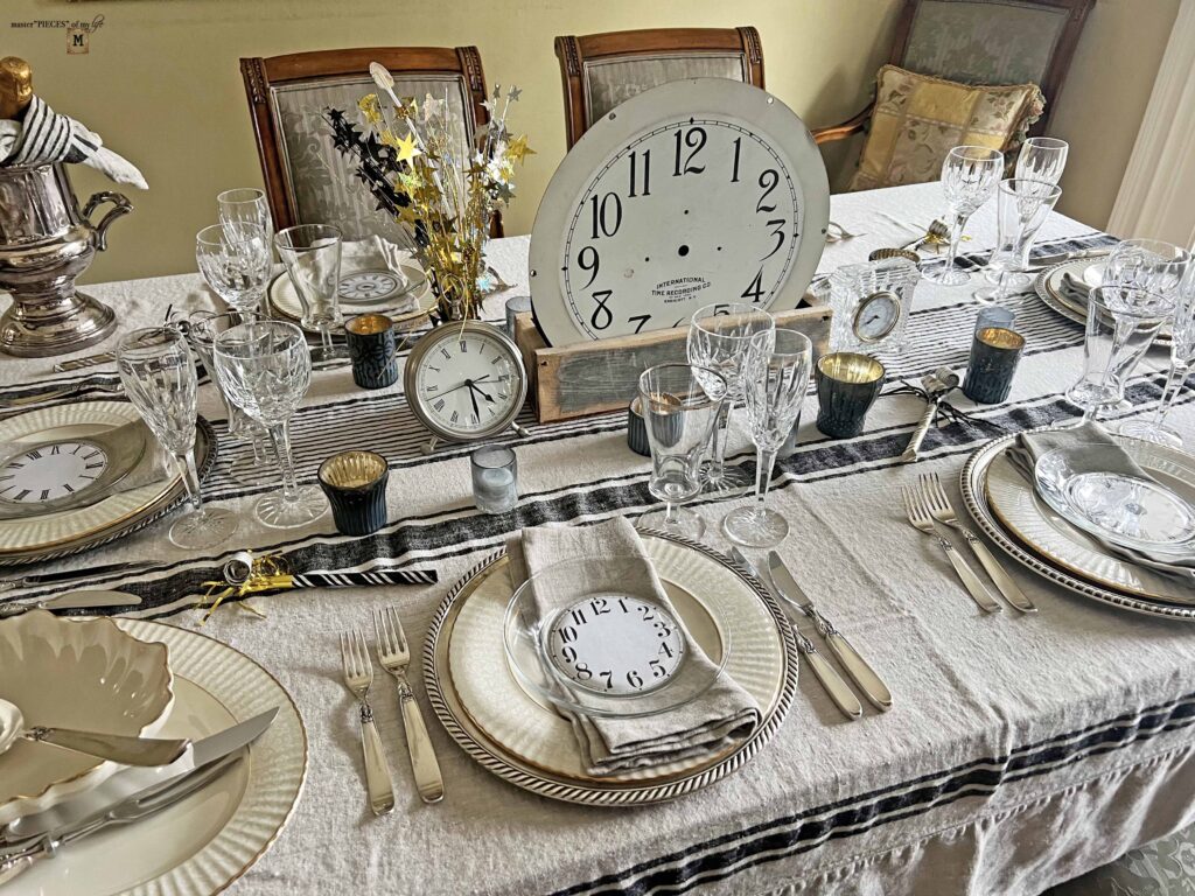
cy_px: 448
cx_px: 598
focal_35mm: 26
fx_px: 898
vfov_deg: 53.1
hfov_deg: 67.3
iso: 200
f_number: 1.5
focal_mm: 5.7
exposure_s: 1/60
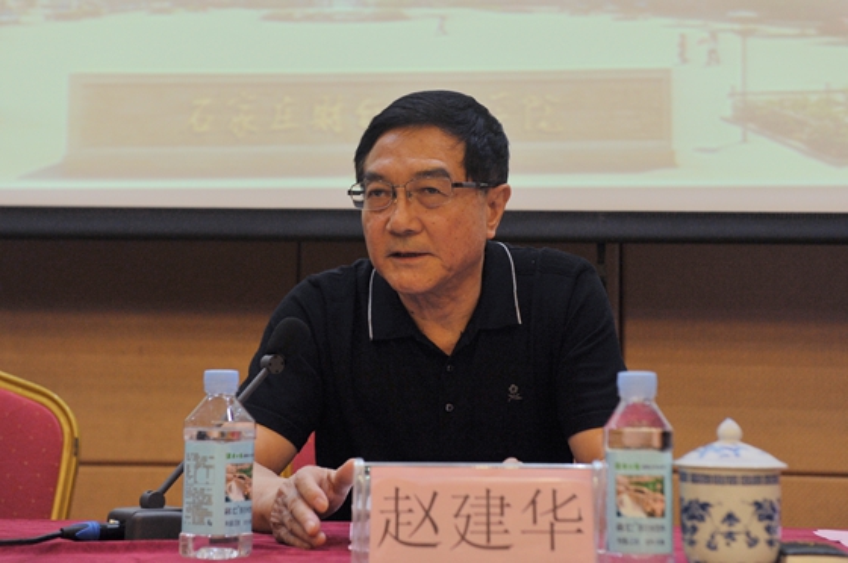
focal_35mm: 55
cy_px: 282
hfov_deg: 36.3
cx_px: 424
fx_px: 1294
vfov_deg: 24.6
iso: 1600
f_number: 4
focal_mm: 55
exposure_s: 1/160
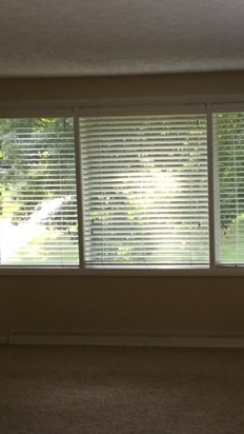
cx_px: 212
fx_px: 965
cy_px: 279
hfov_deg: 14.3
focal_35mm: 84
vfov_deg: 25.2
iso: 25
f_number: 2.4
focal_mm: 3.3
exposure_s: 1/40
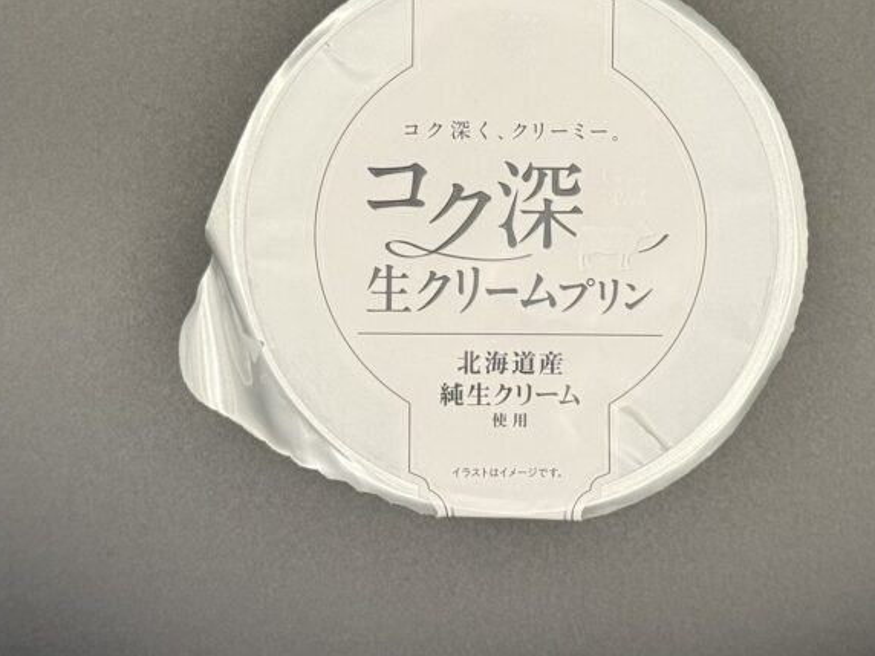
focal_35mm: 86
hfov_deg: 22.7
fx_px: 2174
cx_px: 499
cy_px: 193
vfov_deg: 17.1
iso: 80
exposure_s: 1/121
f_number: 1.78
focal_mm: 6.76
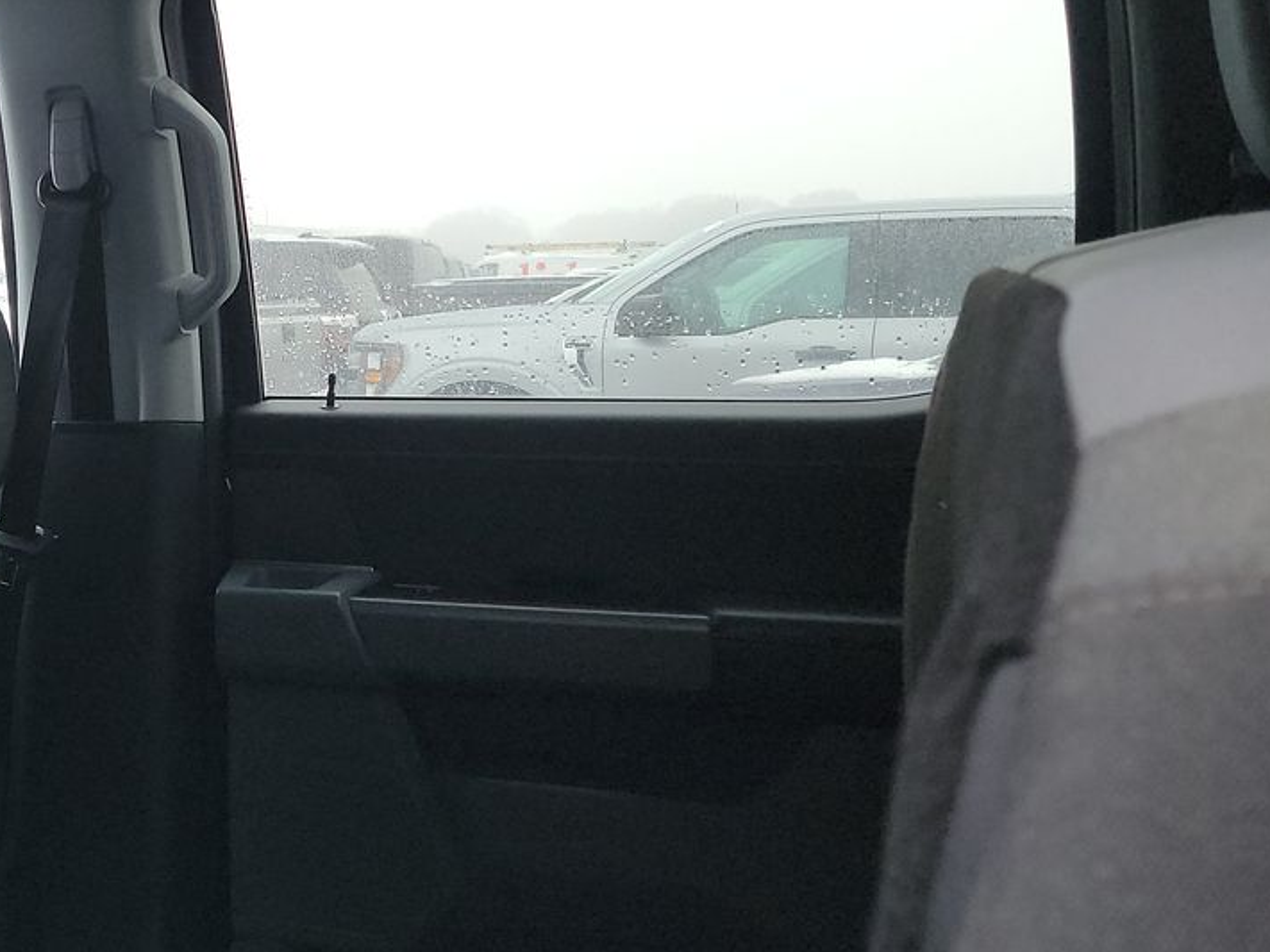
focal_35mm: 54
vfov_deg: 26.9
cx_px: -136
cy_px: 311
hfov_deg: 31.4
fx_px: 1981
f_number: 1.8
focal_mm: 6.7
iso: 709
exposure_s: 1/59
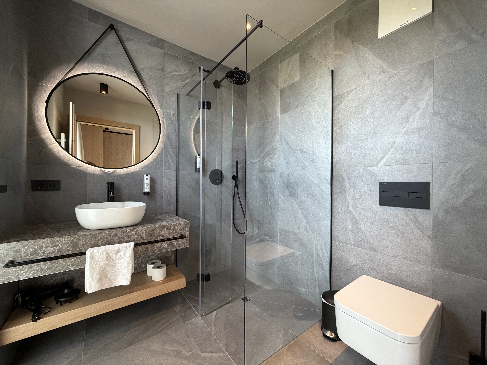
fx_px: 197
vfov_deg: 85.7
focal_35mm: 14
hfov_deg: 102.1
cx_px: 244
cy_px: 182
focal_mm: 2.22
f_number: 2.2
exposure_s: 1/100
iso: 320
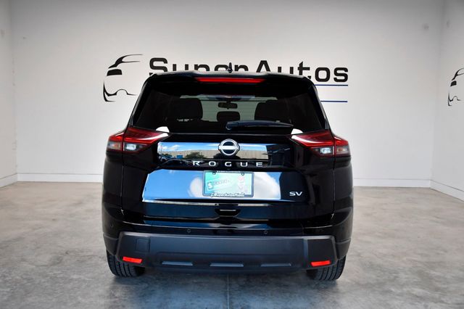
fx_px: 464
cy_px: 154
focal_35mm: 36
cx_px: 232
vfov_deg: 36.8
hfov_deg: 53.2
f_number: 4.5
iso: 1250
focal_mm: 24
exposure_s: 1/800
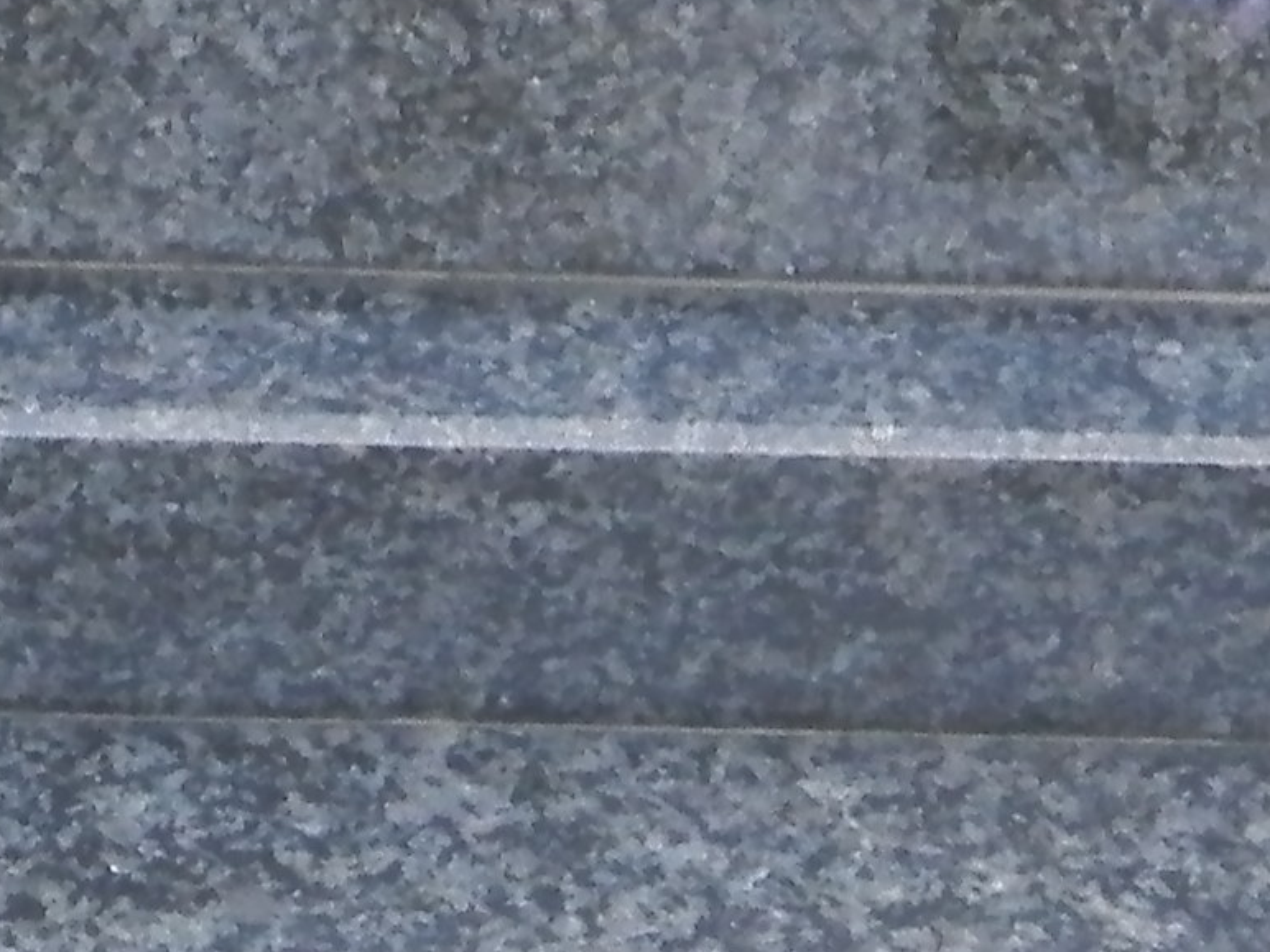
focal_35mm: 406
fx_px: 14895
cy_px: -1873
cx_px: -809
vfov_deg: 3.6
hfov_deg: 4.8
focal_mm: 12.2
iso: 200
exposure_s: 1/60
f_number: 4
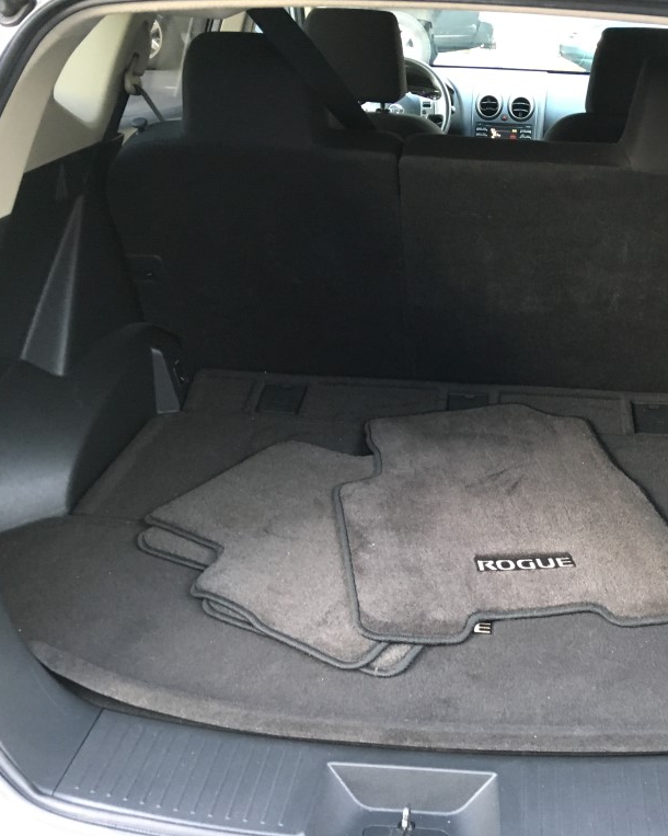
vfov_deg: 47.9
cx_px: 485
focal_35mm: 38
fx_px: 939
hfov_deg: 38.3
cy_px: 417
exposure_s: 1/17
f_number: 2.2
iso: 200
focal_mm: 4.15
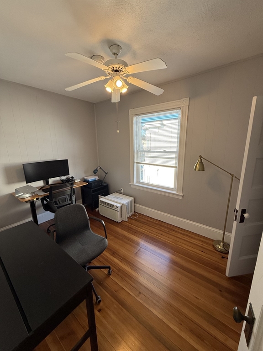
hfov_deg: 85.7
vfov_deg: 102.1
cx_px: 132
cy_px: 176
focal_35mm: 14
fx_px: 142
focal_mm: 2.22
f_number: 2.2
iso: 64
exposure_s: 1/104
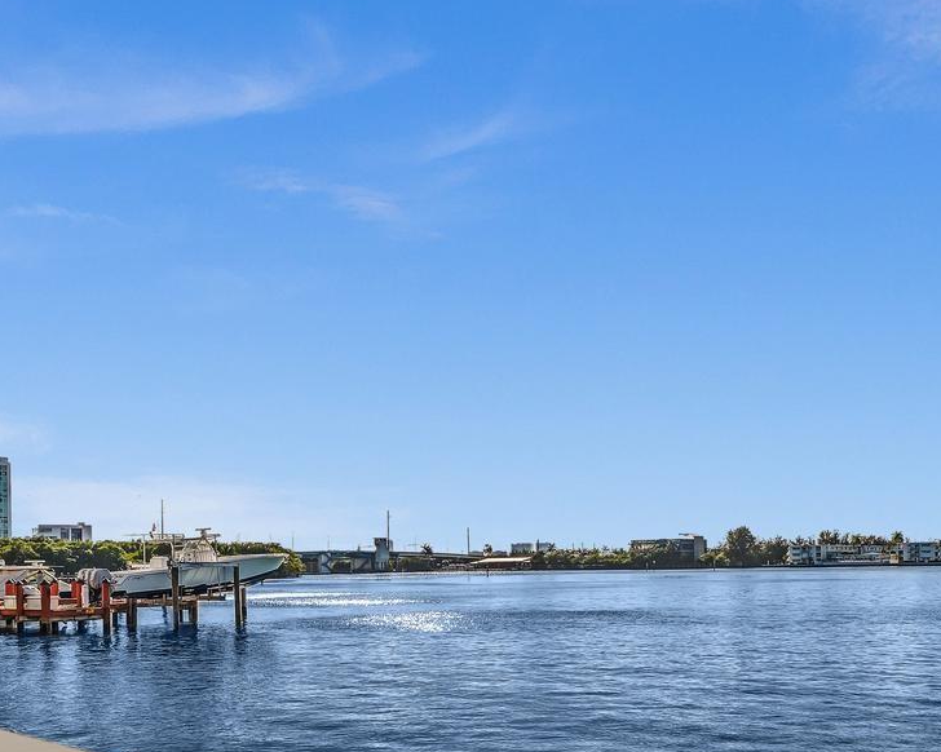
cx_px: 596
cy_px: 565
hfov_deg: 53.6
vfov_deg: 43.1
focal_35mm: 33
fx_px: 919
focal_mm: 16
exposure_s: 1/2000
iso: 200
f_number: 8
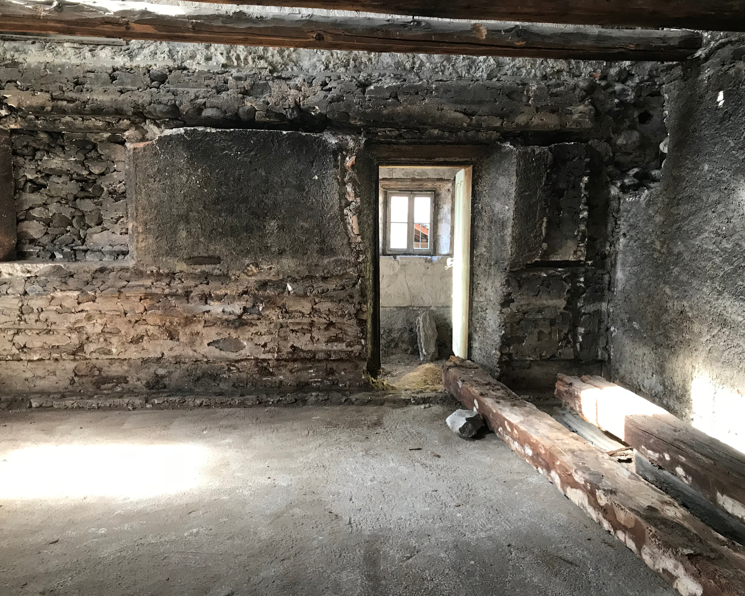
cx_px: 364
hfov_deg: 58.8
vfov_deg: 48.5
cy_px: 292
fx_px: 662
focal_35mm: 30
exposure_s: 1/20
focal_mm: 3.99
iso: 32
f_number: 1.8
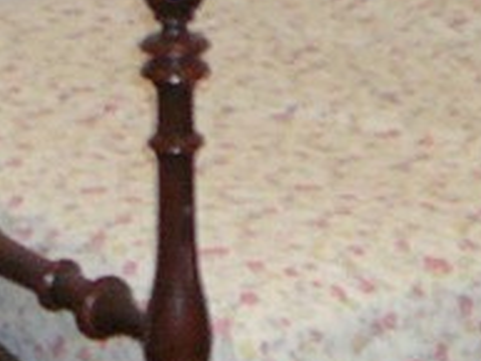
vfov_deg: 7.8
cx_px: 394
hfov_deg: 10.6
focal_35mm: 186
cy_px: -239
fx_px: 2586
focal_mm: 5.2
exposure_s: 1/30
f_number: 2.8
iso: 200
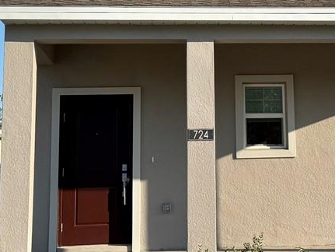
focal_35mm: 89
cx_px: 252
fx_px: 862
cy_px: 25
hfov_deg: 21.8
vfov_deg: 16.4
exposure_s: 1/3425
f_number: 1.78
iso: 80
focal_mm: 6.76
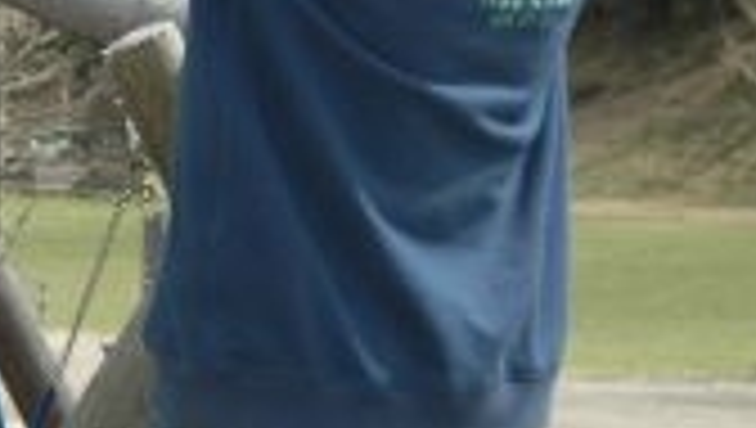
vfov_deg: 5.3
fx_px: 4631
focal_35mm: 231
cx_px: 86
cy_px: -153
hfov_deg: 9.3
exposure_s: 1/500
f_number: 5
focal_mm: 45
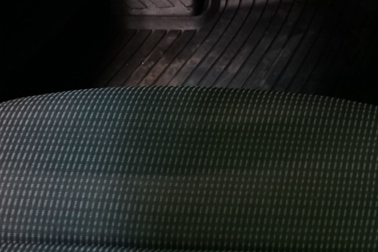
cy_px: -54
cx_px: 607
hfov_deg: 14.5
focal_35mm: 129
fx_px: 1354
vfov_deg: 10.4
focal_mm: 28
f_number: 3.5
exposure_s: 1/30
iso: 1000
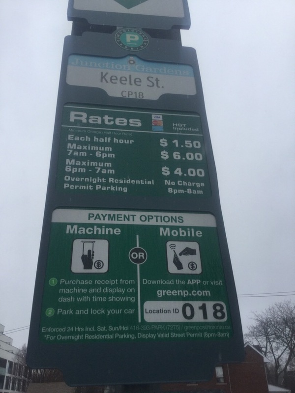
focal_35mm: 31
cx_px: 148
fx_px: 352
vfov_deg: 58.4
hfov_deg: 45.4
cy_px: 196
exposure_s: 1/849
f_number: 2.4
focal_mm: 3.3
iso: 25
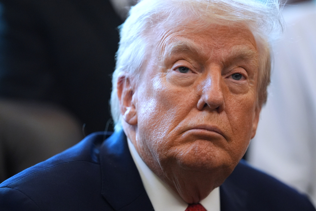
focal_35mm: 225
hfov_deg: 9.1
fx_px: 1977
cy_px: 106
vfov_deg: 6.1
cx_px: 158
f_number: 2
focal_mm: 150
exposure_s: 1/250
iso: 2500
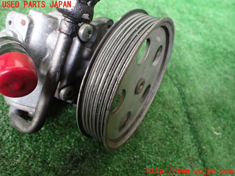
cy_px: 88
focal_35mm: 30
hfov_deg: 60.0
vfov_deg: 46.8
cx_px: 118
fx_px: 204
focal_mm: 5.4
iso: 800
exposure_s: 1/40
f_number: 2.3
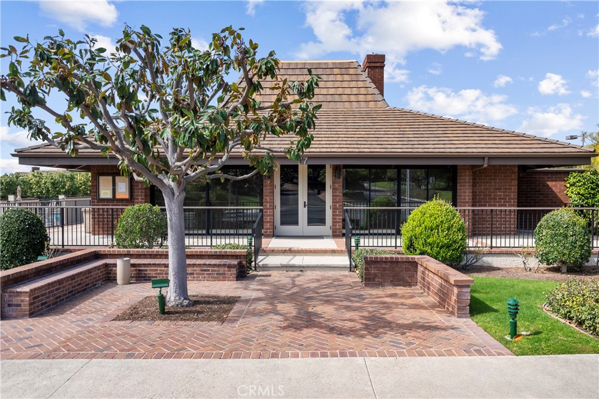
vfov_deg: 45.0
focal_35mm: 29
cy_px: 200
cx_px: 300
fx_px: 483
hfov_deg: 63.7
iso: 100
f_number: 8
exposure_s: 1/160
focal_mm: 29
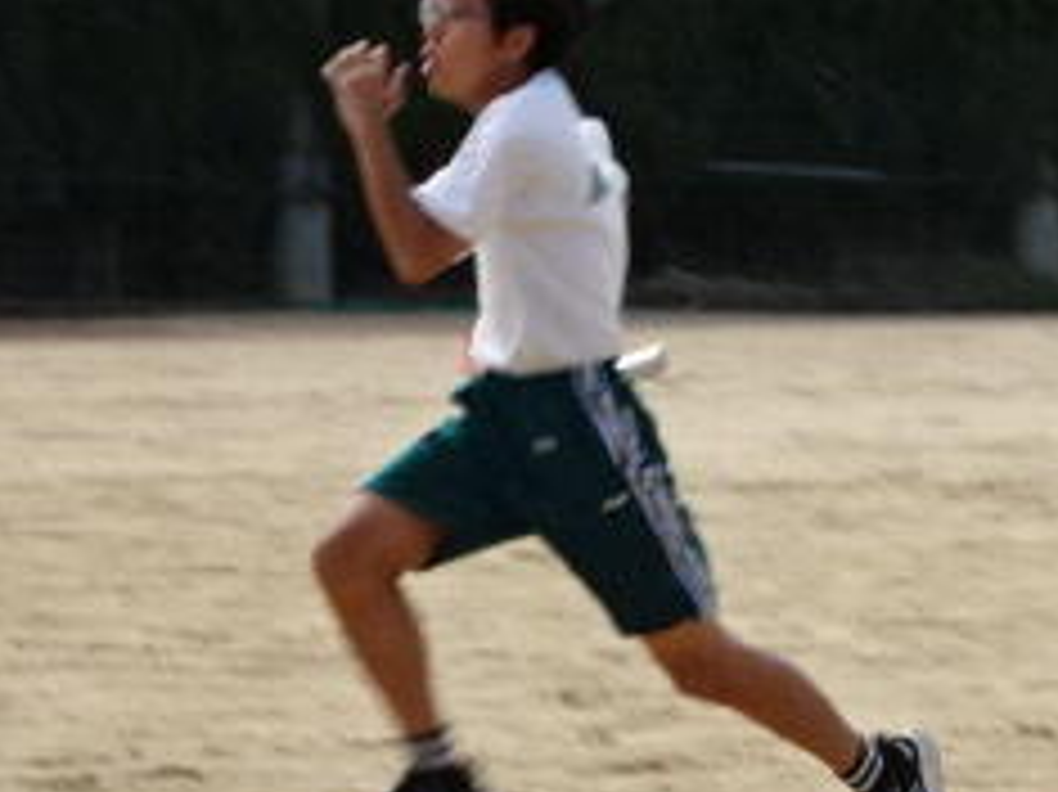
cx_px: 1103
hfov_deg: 4.5
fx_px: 13563
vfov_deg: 3.3
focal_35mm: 444
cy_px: 392
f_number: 5.6
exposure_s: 1/200
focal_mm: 27.9
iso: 125
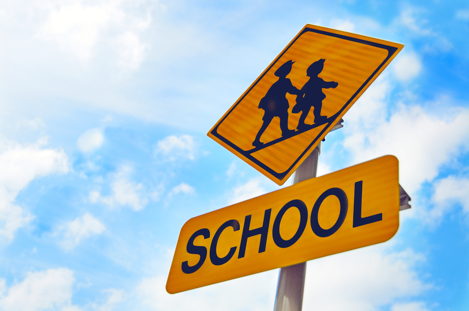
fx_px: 624
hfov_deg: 41.2
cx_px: 234
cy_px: 156
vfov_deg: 28.0
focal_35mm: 48
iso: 100
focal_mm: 32
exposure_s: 1/800
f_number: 4
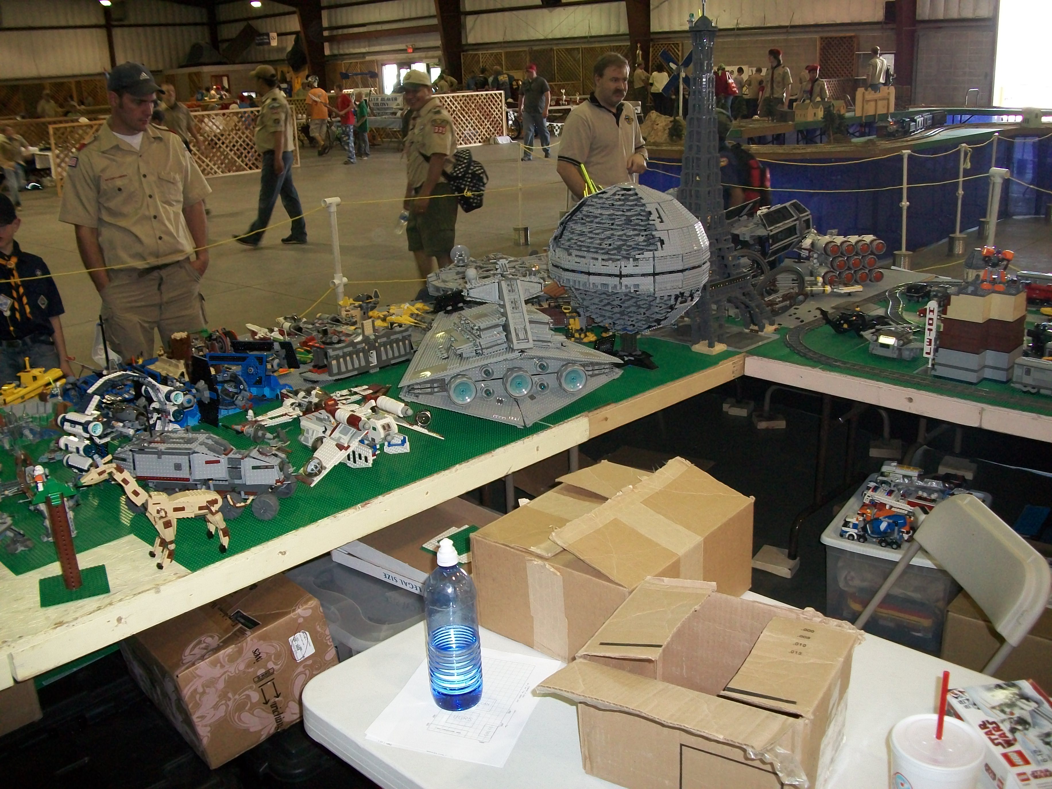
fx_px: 972
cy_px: 394
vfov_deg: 44.2
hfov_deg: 56.8
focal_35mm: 32
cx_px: 526
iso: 160
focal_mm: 5.7
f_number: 2.9
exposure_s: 1/30
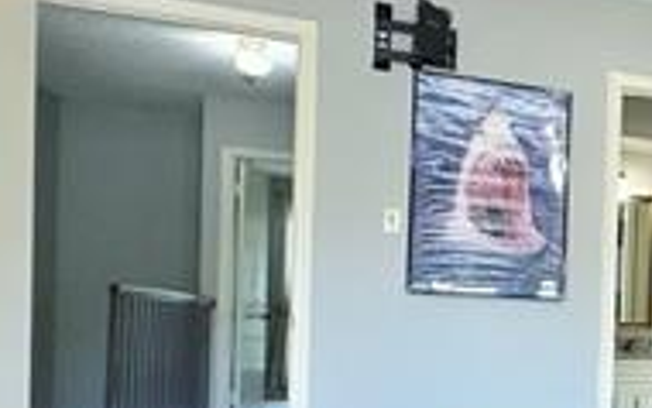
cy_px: 350
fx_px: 889
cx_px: 875
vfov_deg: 25.2
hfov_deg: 30.5
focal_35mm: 50
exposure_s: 1/120
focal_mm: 2.22
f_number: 2.2
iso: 320
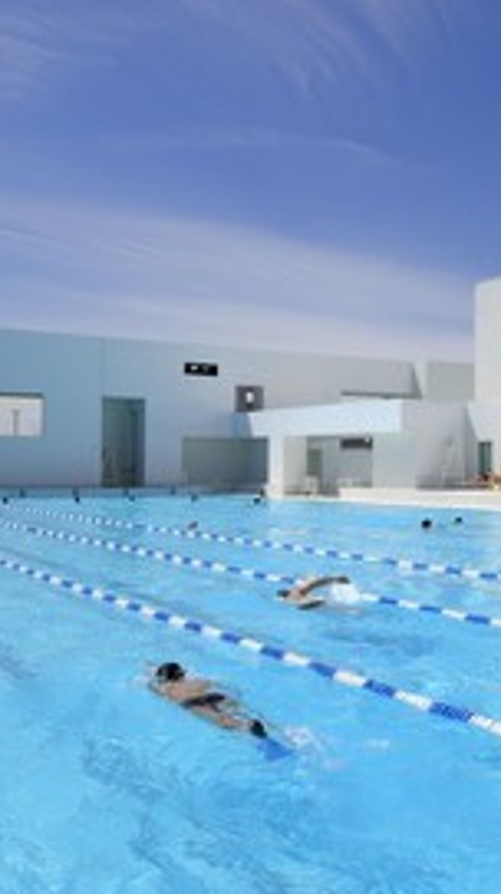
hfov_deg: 29.5
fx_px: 923
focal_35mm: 39
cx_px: 422
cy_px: 455
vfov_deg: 51.6
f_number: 14
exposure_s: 1/200
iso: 200
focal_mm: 24
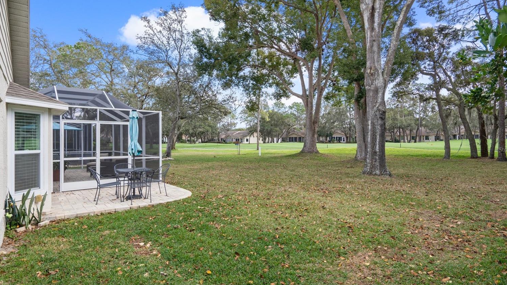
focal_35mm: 20
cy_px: 150
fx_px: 269
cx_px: 260
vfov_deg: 55.8
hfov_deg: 86.6
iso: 320
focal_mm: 18
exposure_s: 1/40
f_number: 8
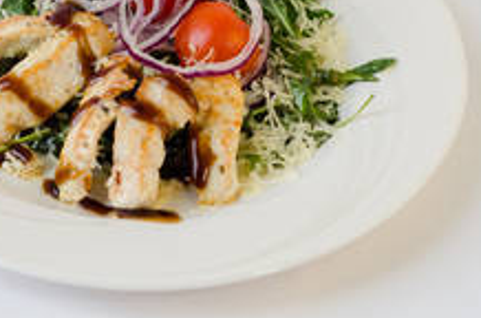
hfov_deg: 13.3
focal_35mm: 155
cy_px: 53
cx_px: 181
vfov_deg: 8.8
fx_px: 2065
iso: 280
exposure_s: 1/60
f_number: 4.5
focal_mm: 50
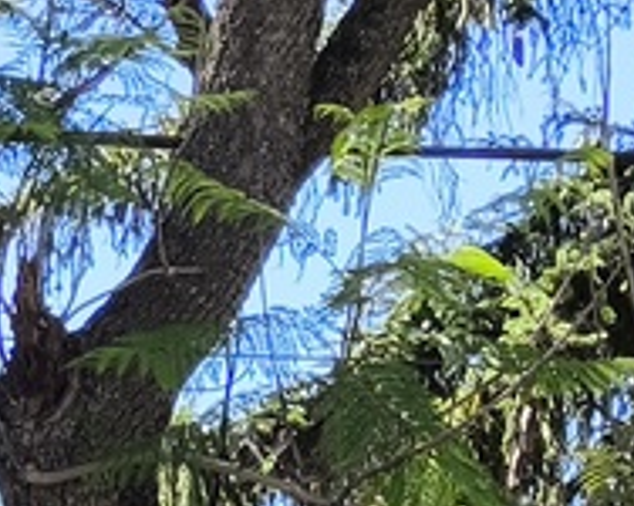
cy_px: 1198
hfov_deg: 9.7
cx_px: -600
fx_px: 3505
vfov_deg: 7.7
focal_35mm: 187
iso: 50
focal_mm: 4.71
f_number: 1.7
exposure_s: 1/403
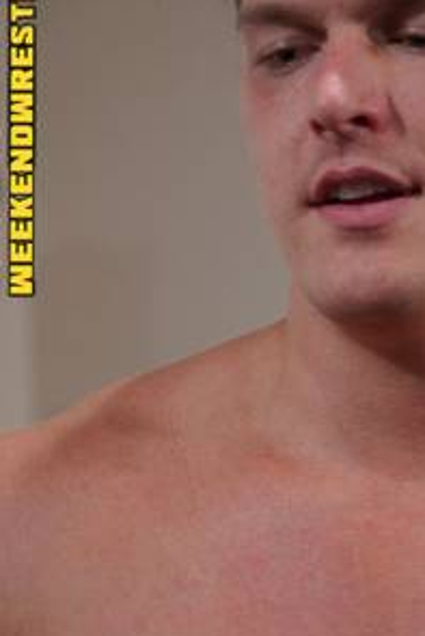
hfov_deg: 5.2
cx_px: 357
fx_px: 4720
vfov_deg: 7.7
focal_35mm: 267
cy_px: 360
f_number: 4
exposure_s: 1/200
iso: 2500
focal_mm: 105
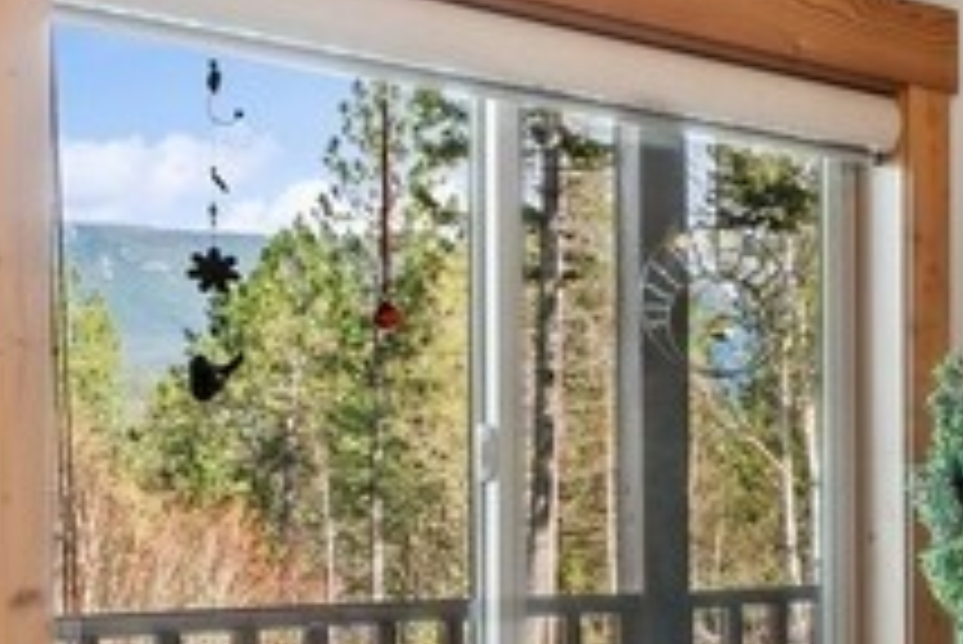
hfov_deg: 26.8
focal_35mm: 63
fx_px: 1686
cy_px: 491
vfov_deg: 21.4
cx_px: 1256
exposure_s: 1/15
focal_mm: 10
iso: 200
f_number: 6.3
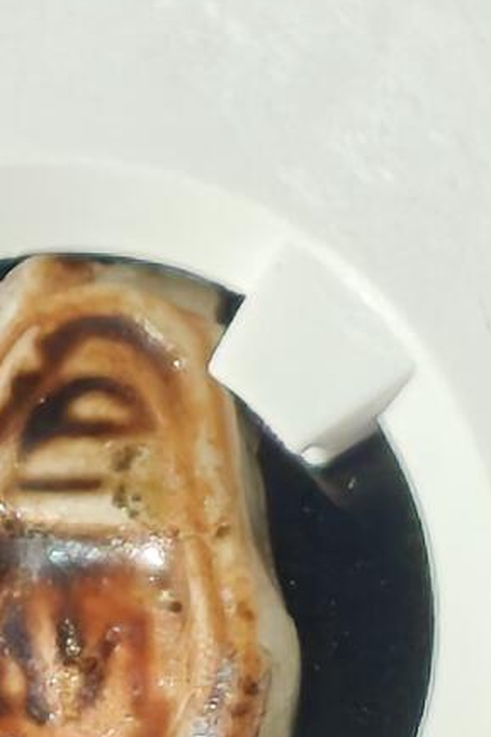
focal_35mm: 479
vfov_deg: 4.3
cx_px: 46
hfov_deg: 2.9
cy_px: 285
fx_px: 9807
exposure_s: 1/2889
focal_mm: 4.94
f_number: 1.5
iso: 50
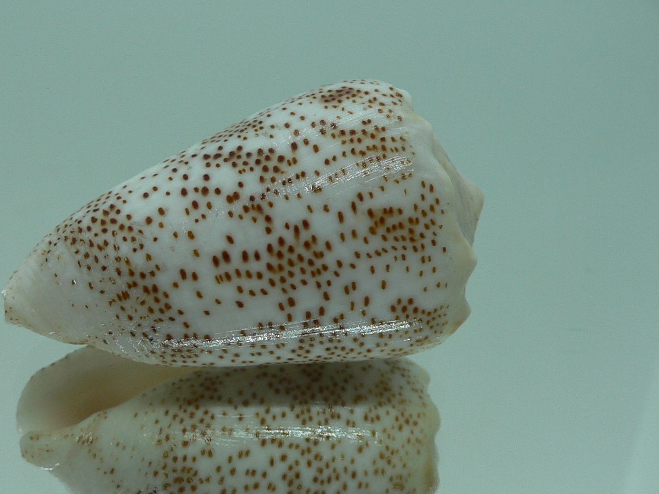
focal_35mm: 49
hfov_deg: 38.6
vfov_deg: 29.6
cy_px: 306
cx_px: 236
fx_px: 933
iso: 80
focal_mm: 4.6
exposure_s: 1/80
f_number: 2.8
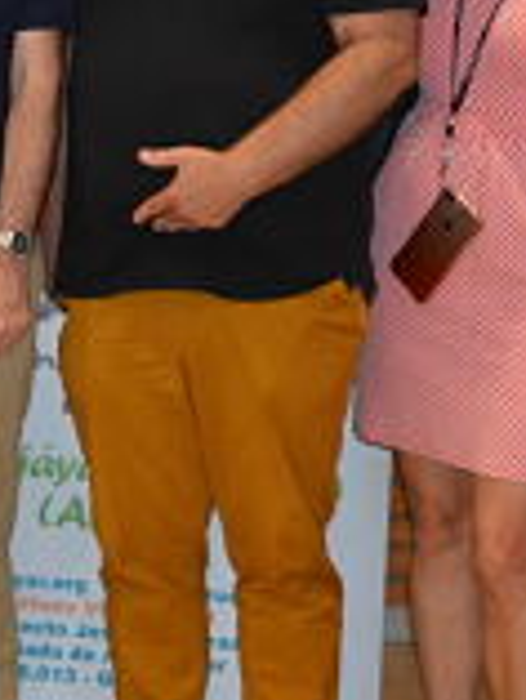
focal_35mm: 128
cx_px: -132
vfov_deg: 15.2
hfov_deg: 11.3
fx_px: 2590
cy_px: 85
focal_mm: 21
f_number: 3.8
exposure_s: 1/80
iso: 400
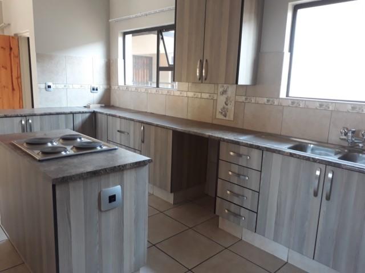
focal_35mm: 27
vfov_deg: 51.4
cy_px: 136
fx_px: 285
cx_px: 182
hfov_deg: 65.3
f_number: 1.9
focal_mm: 3.6
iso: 100
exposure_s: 1/33
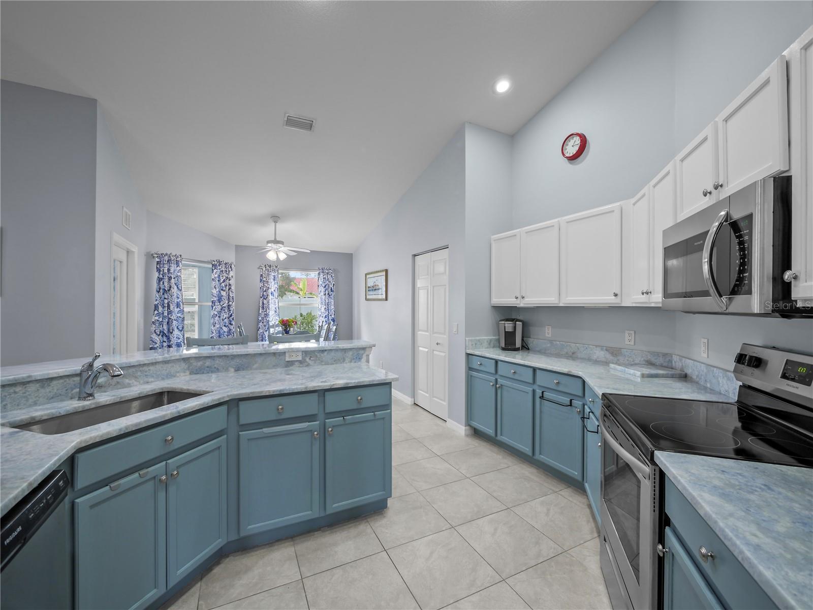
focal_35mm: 14
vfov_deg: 85.7
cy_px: 305
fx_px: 329
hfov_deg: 102.1
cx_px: 406
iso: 400
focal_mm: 7
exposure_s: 1/13
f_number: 4
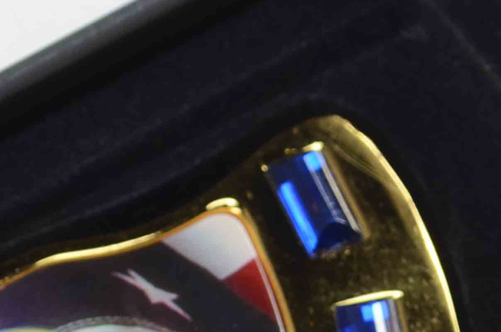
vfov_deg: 4.0
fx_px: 4666
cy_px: 579
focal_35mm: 336
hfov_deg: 6.1
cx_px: 60
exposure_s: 1/80
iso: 100
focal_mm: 55
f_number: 10
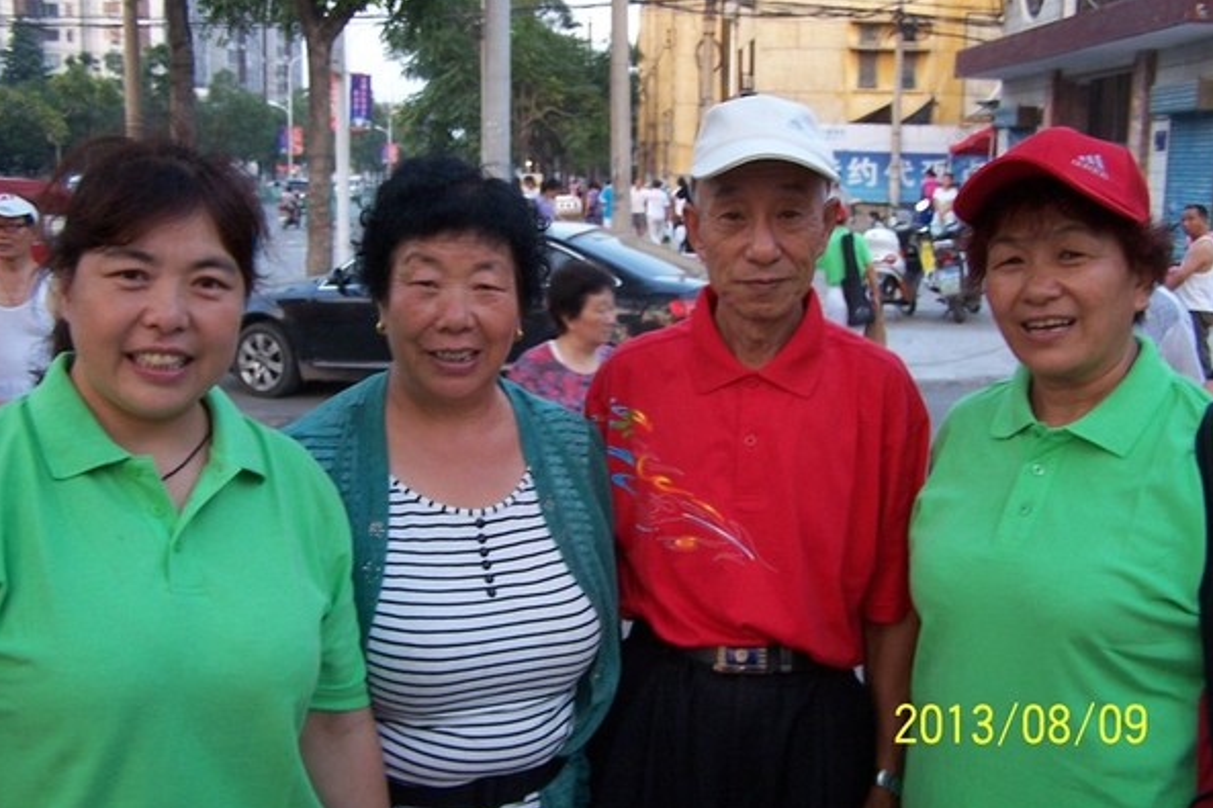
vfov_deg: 33.4
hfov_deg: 48.5
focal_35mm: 40
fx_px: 1347
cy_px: 378
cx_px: 603
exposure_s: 1/30
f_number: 2.8
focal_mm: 6.3
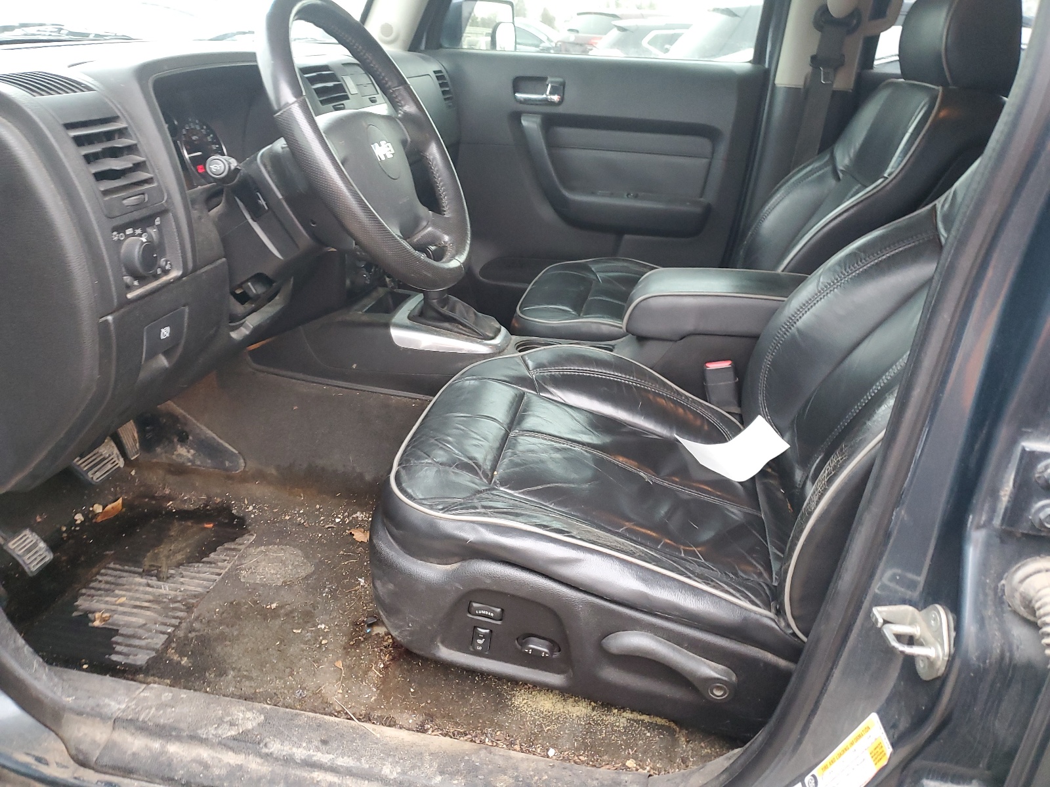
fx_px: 789
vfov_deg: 53.1
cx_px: 525
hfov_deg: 67.3
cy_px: 394
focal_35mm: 26
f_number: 1.5
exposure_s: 1/60.2
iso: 212
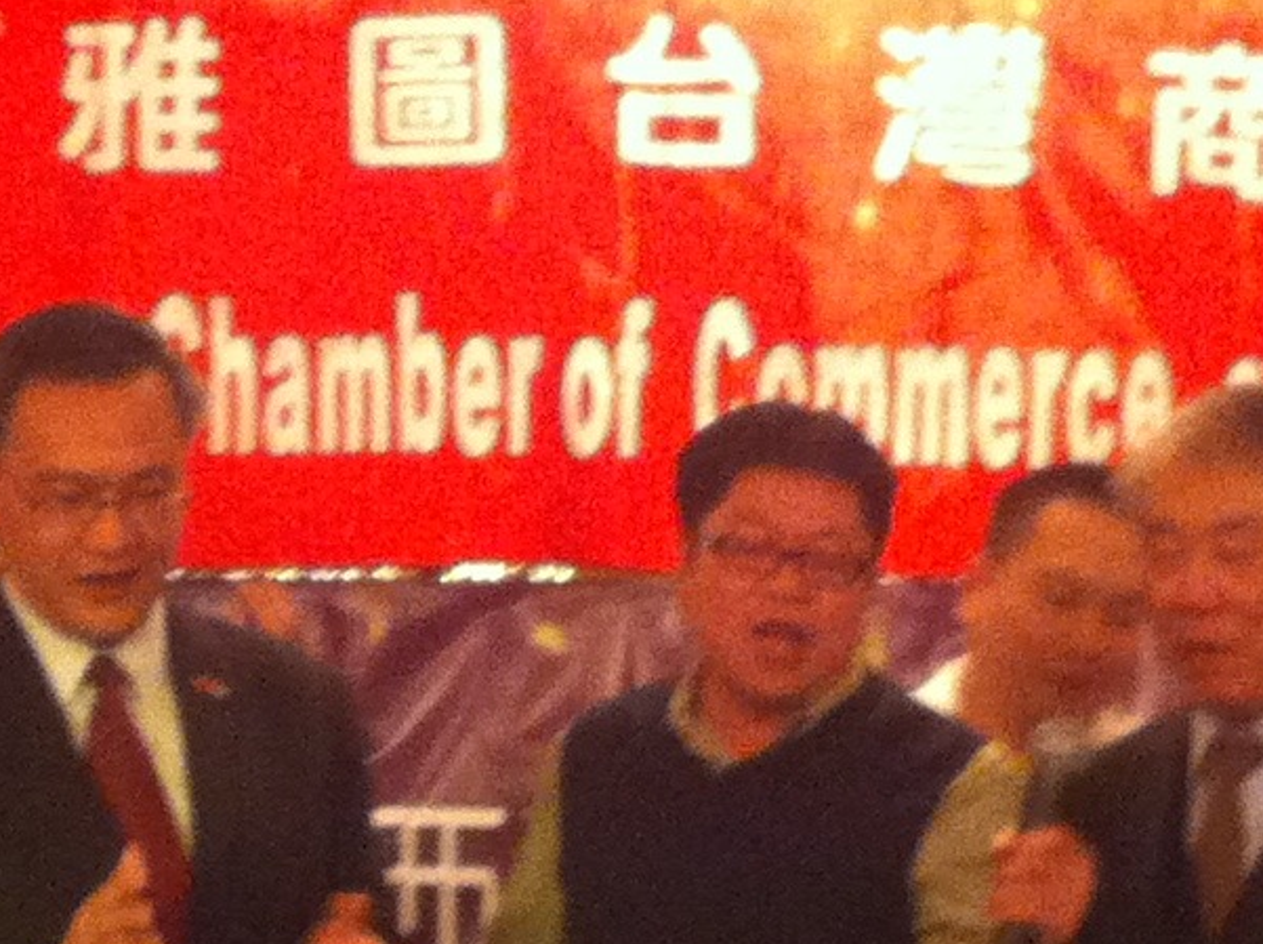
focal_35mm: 151
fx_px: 5502
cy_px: 683
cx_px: 530
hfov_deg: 13.1
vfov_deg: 9.8
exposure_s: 1/15
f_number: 2.8
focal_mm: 3.85
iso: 400
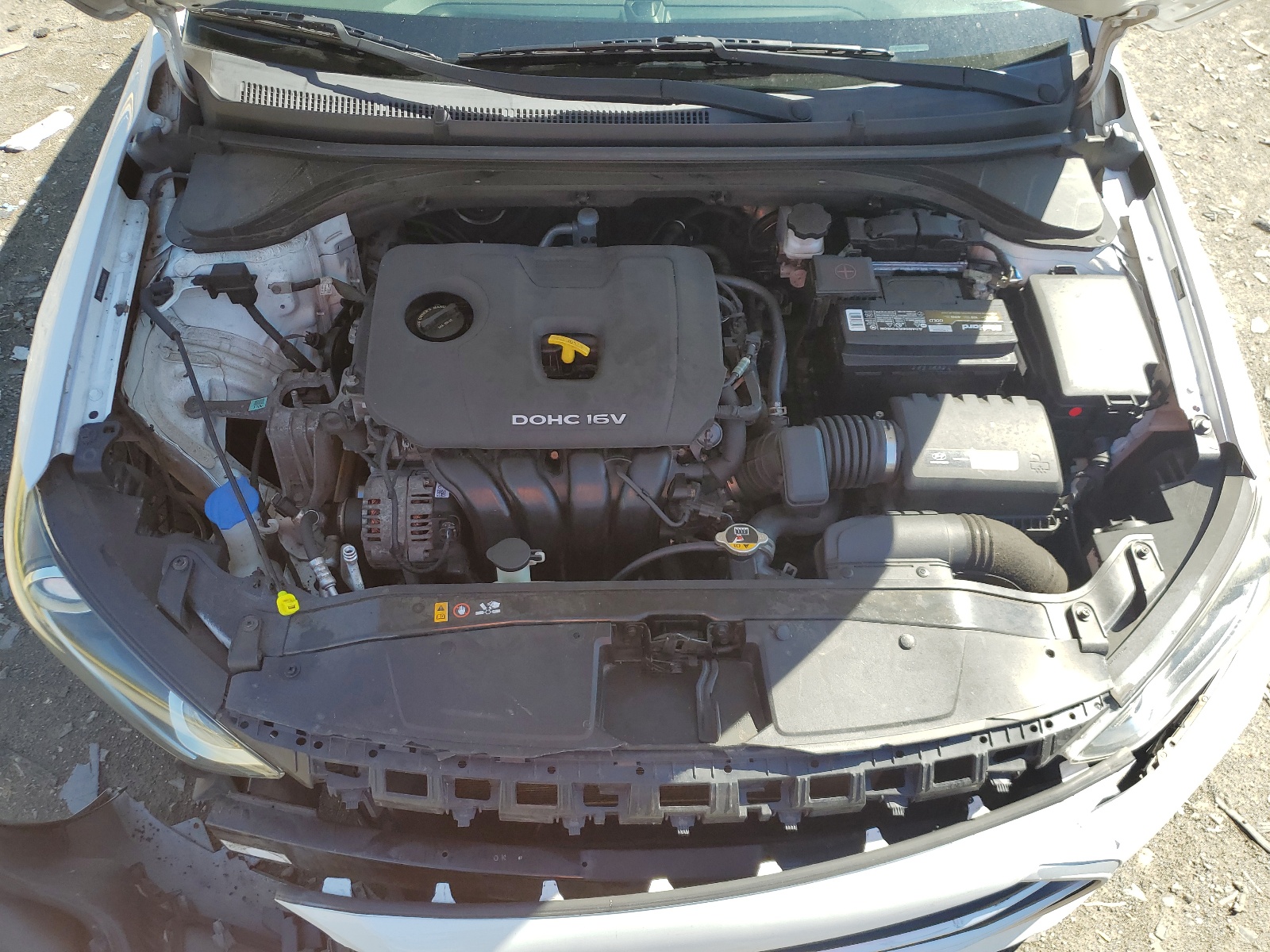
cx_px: 635
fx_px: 954
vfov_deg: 53.1
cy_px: 476
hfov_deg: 67.3
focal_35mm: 26
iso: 50
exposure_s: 1/769
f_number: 1.5
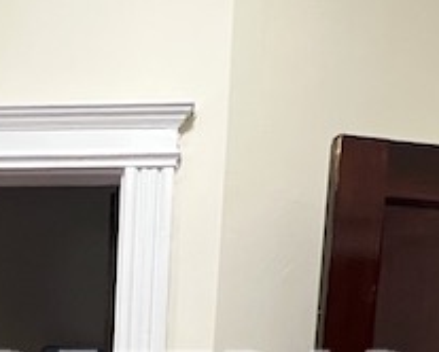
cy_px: 517
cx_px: 70
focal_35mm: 49
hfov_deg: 36.3
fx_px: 637
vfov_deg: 24.5
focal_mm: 1.57
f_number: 1.8
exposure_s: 1/60
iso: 500
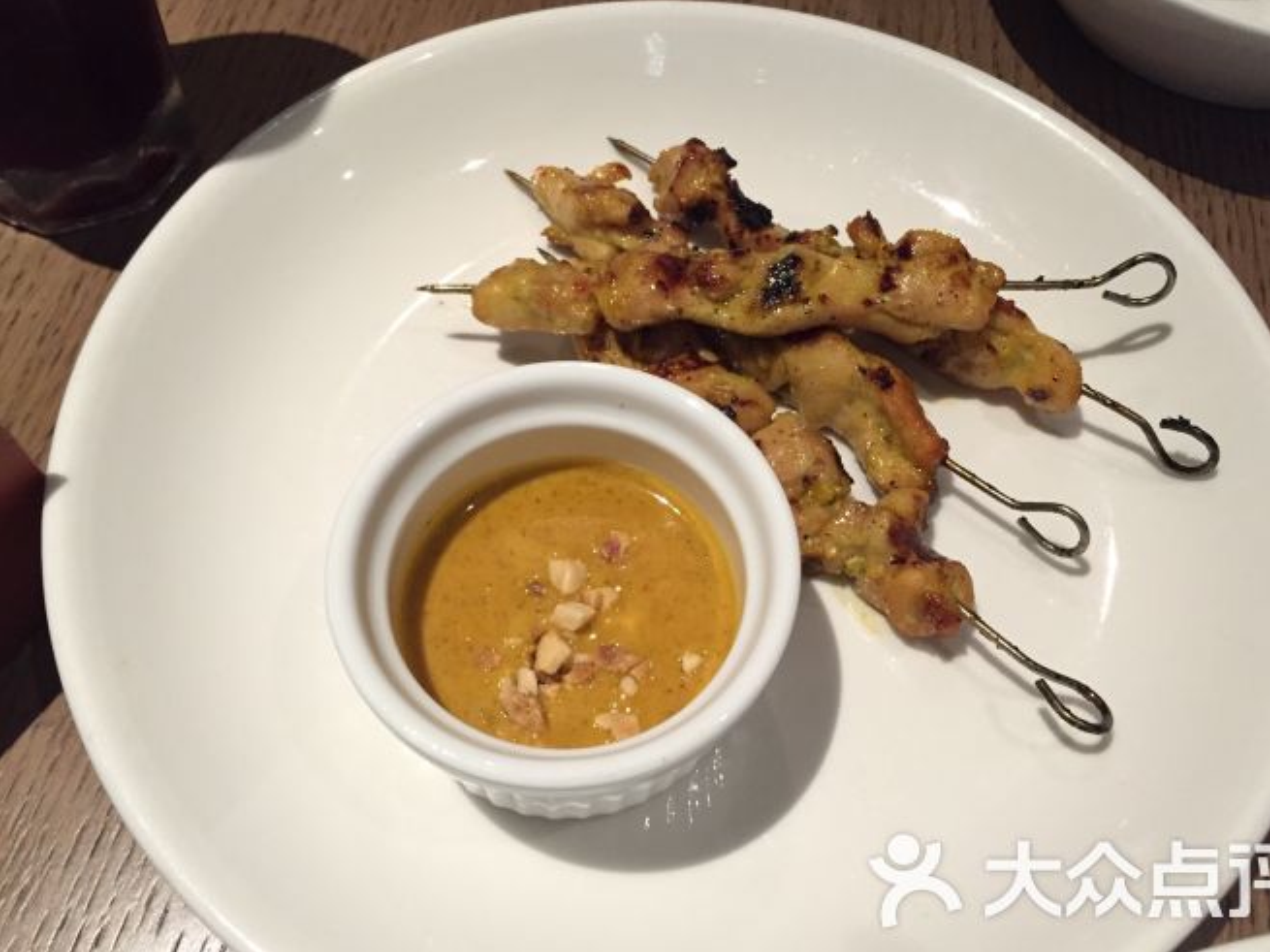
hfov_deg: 58.3
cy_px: 472
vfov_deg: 45.4
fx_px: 1137
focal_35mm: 31
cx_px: 677
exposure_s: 1/33
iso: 250
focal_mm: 4.15
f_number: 2.2
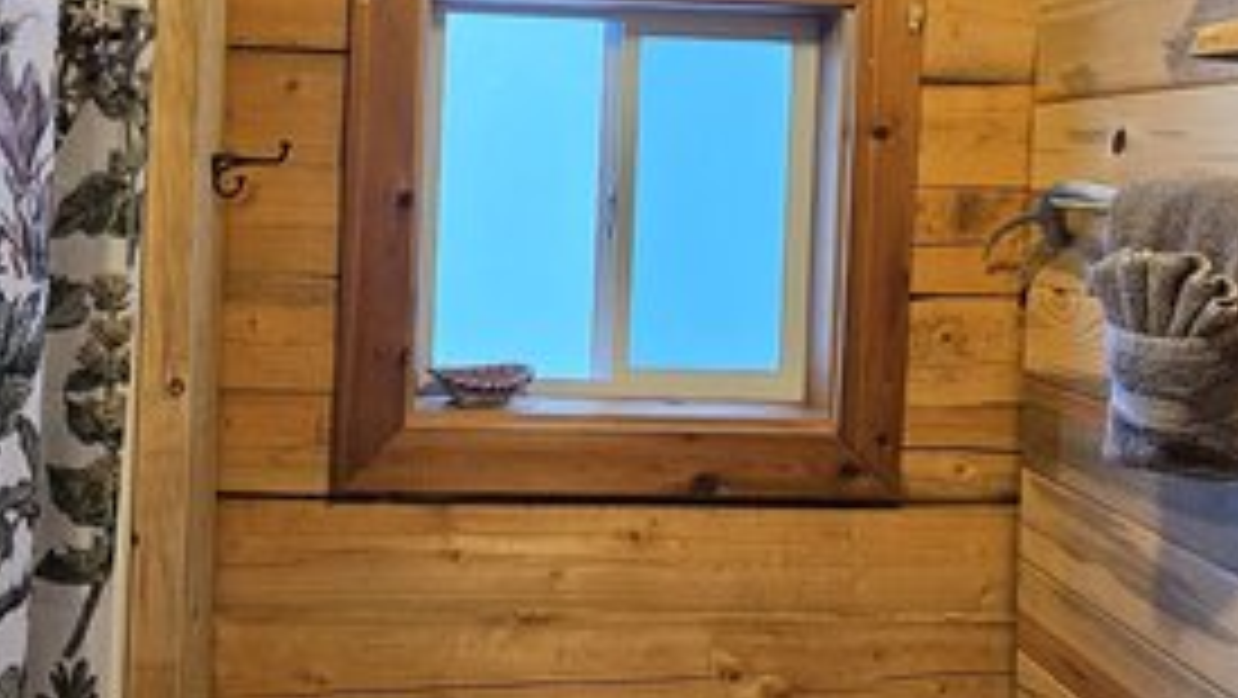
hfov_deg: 59.3
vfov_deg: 34.8
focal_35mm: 33
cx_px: 549
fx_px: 1084
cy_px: 167
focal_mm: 2.2
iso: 200
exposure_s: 1/60
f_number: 2.2
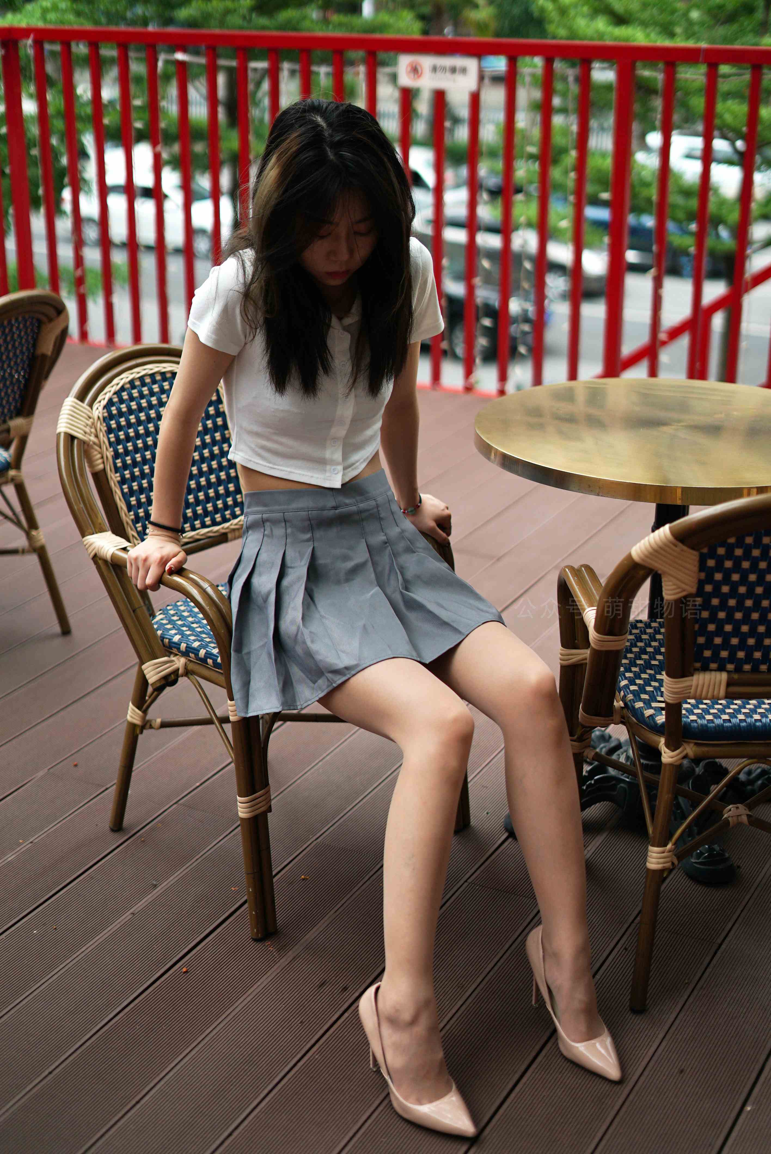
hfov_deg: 27.0
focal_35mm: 50
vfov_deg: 39.6
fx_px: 1604
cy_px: 577
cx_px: 386
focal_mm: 50
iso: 200
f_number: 2
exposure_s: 1/5000
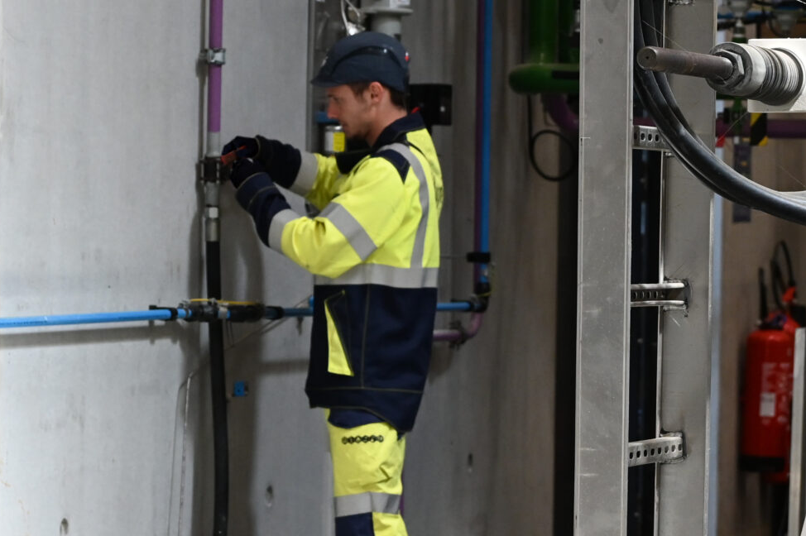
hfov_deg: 11.1
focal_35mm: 184
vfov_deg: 7.4
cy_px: 148
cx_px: 669
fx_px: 4117
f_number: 4
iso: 2000
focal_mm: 70
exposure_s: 1/200
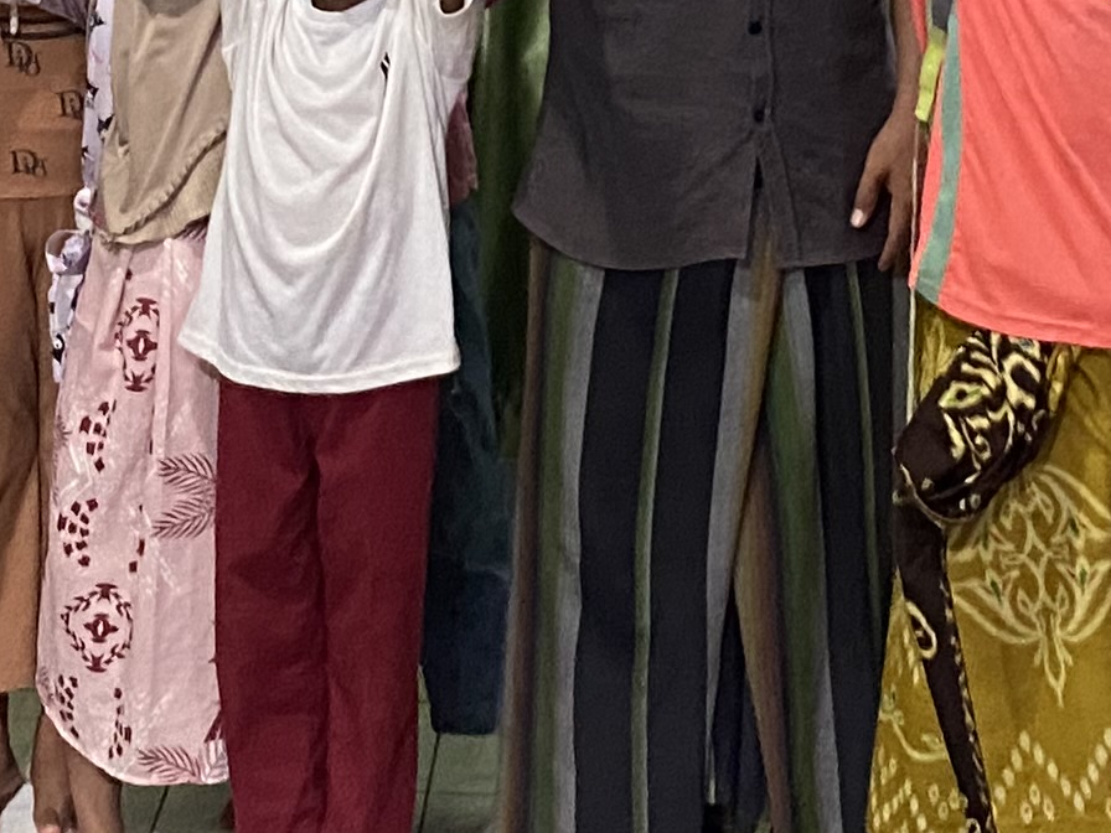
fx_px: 3755
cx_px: 684
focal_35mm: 117
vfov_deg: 11.7
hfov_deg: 16.8
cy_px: -651
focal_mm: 4.25
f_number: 1.8
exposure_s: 1/33
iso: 500
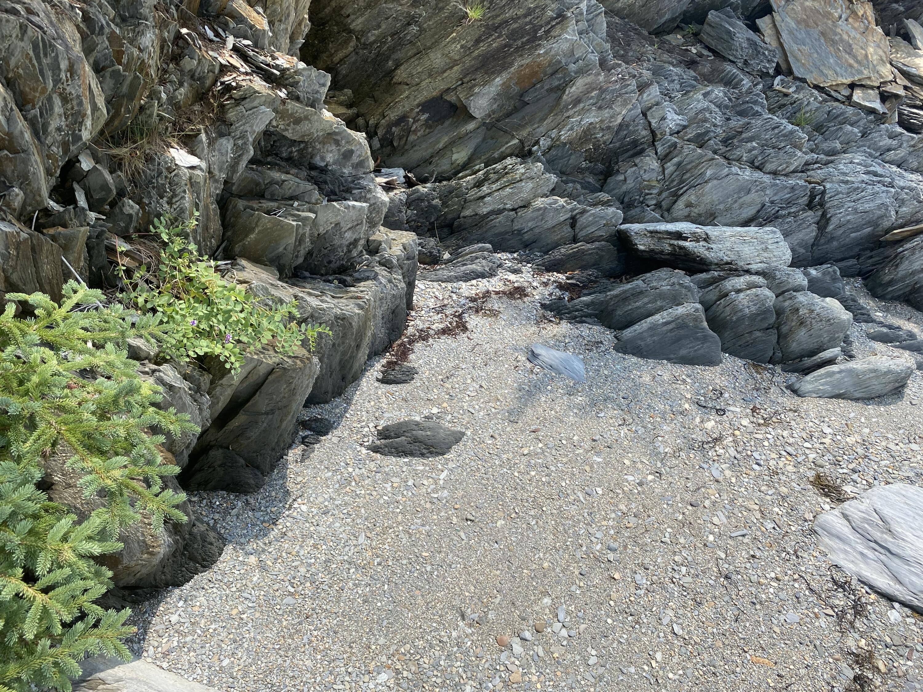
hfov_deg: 67.3
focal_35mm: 26
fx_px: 693
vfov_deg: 53.1
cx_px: 462
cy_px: 346
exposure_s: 1/1629
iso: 32
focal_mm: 4.25
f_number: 1.8
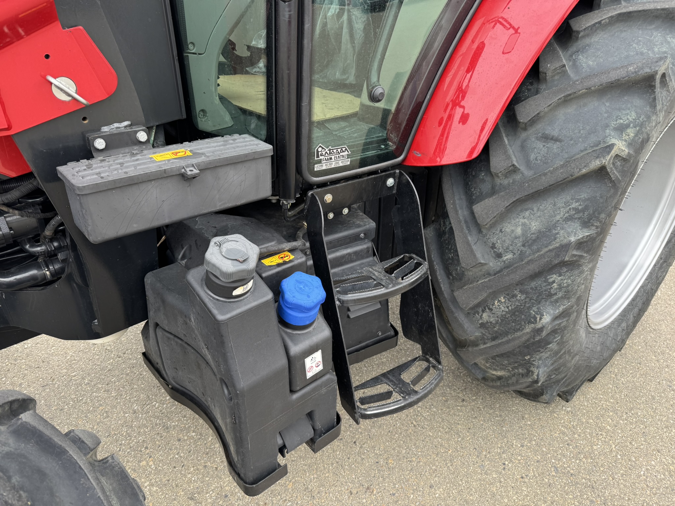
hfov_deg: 71.6
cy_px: 253
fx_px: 468
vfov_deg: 56.8
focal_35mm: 24
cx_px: 338
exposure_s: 1/304
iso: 80
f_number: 1.78
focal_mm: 6.76
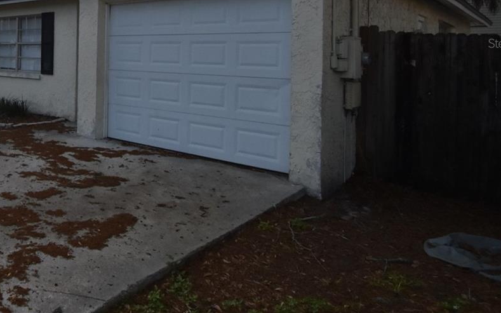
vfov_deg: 38.3
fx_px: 423
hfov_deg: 52.6
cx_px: 37
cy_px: 43
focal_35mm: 31
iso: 800
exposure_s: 1/4000
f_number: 3.5
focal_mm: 10
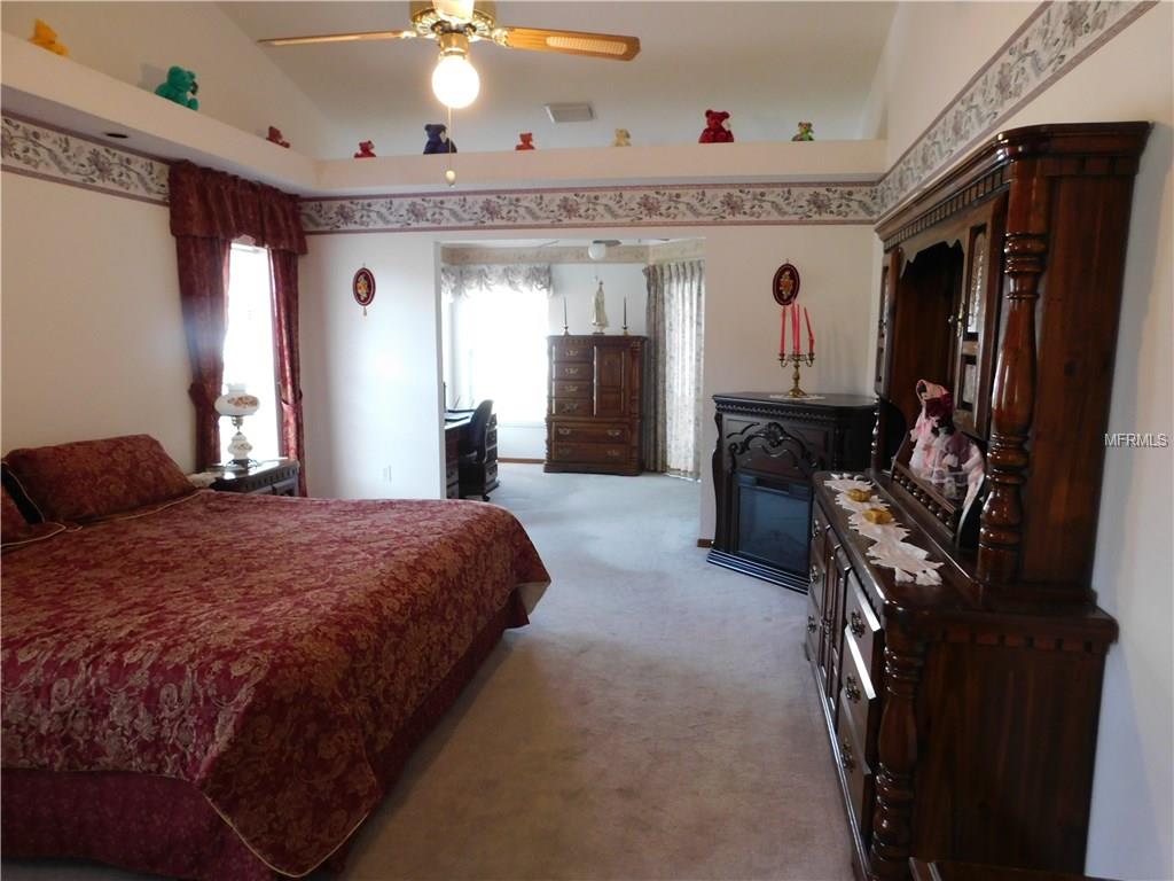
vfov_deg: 58.9
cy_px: 440
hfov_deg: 73.9
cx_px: 587
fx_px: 780
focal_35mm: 23
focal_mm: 4
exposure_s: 1/30
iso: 250
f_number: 3
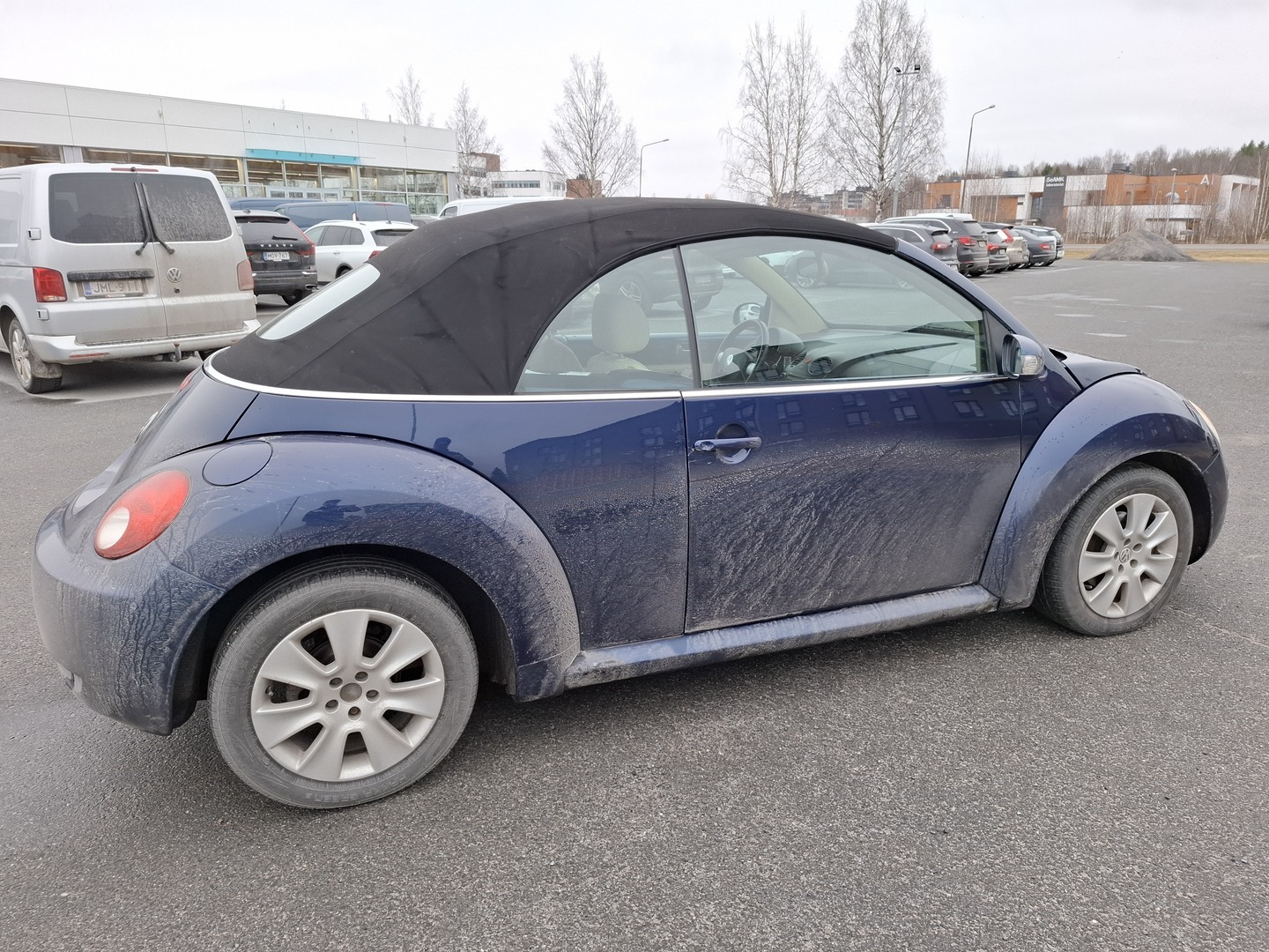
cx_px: 634
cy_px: 476
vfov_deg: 58.9
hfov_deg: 73.9
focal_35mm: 23
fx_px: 843
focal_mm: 5.54
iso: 50
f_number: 1.8
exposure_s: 1/133
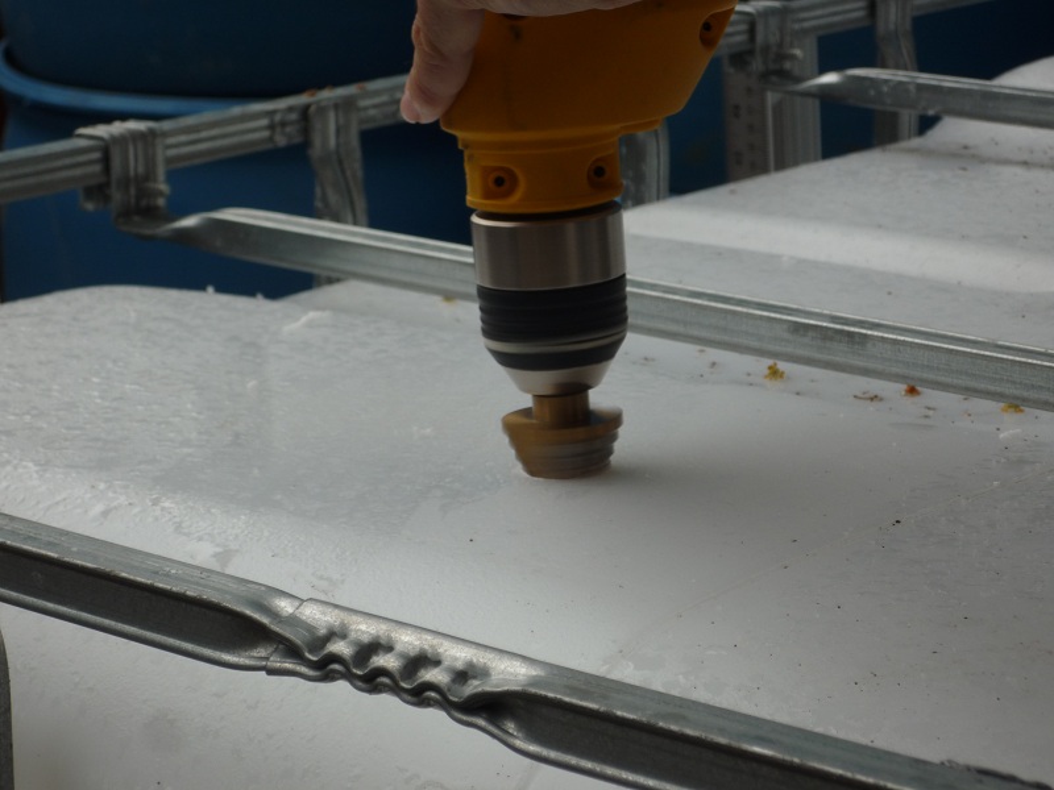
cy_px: 395
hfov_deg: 16.4
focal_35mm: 120
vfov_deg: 12.3
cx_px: 527
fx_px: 3654
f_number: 5.8
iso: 100
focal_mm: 20.8
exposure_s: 1/125
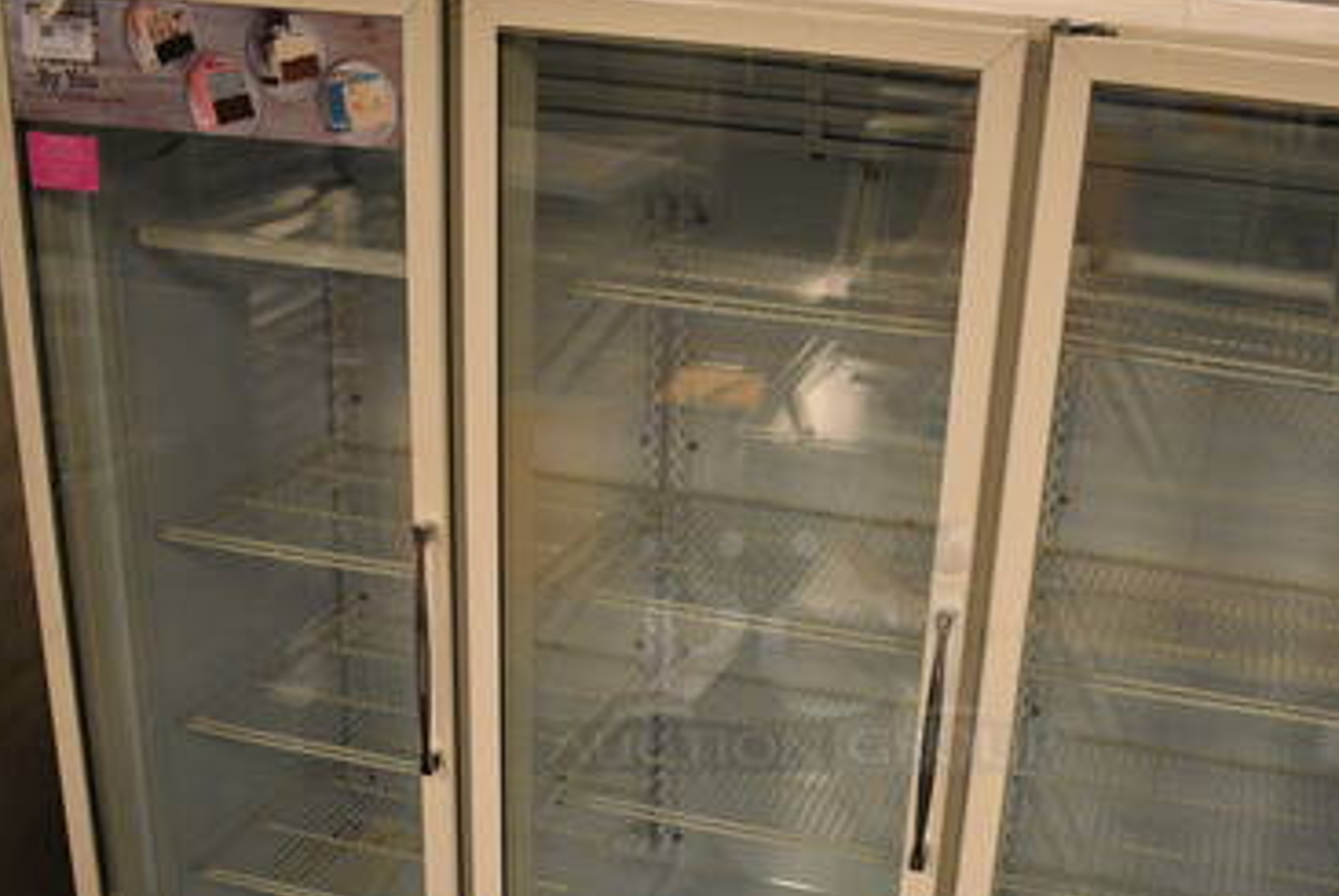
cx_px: 805
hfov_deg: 43.3
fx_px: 1676
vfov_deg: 29.6
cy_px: 644
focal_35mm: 45
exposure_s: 1/125
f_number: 3.5
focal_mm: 18
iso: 3200
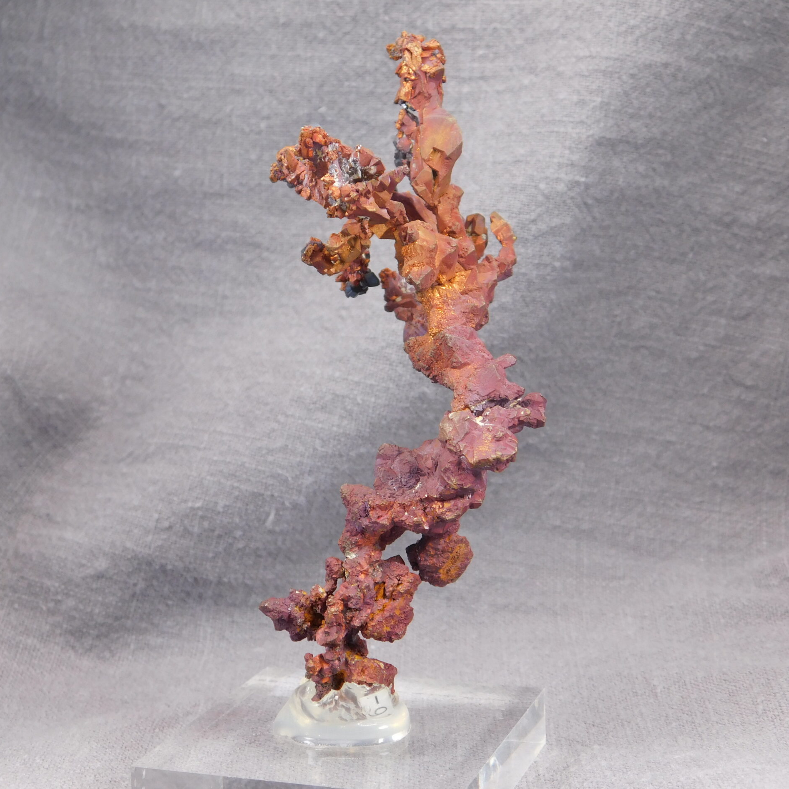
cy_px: 392
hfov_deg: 28.2
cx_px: 415
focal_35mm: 61
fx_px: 1573
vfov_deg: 28.2
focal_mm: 9
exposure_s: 1/60
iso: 125
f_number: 3.8
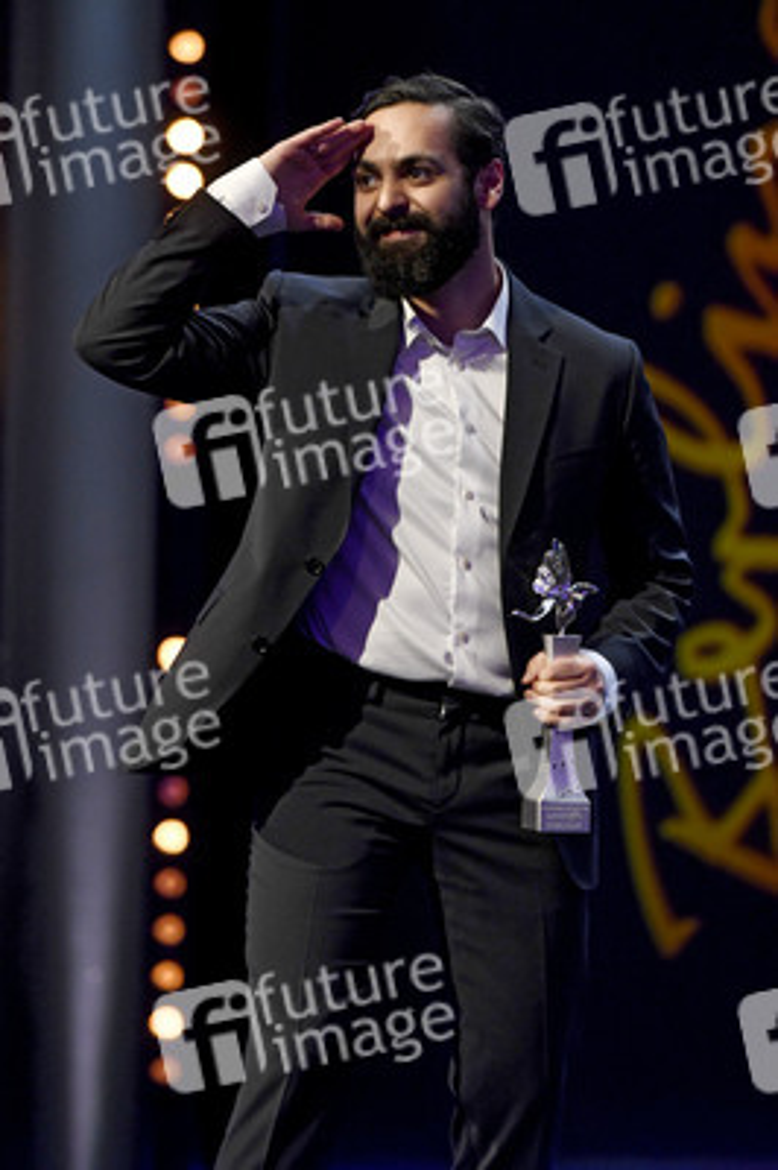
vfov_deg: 11.4
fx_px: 5845
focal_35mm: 180
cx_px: 389
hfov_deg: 7.6
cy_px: 585
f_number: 4
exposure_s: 1/320
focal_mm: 180
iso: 3200
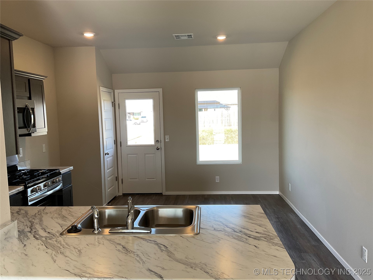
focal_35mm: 29
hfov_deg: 61.7
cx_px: 186
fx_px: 312
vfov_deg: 48.2
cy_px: 140
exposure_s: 1/120
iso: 40
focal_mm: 3
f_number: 1.8
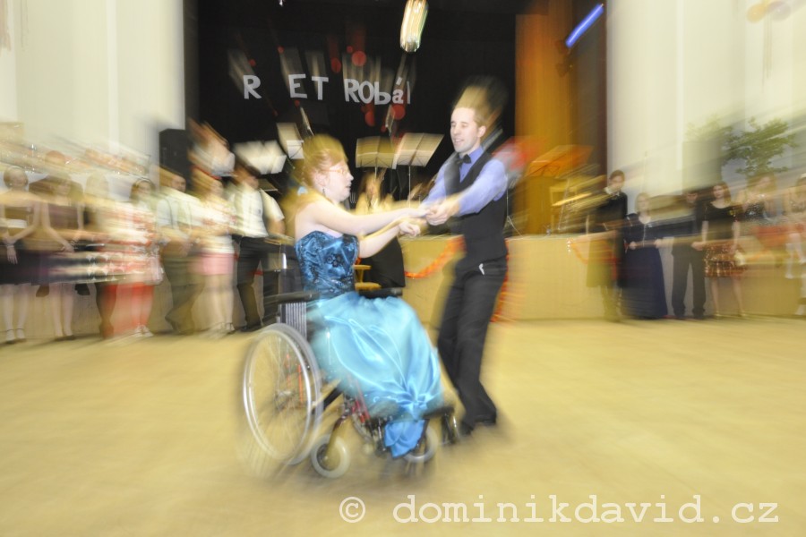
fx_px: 1276
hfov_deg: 35.1
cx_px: 403
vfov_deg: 23.8
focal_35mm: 57
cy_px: 268
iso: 1000
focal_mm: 38
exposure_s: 1/15
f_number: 4.8
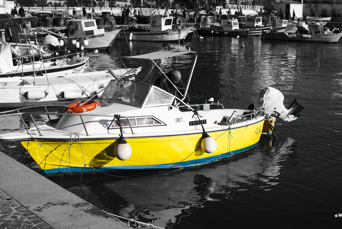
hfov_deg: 37.8
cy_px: 114
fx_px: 499
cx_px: 171
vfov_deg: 25.8
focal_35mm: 52
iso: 100
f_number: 4
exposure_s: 1/1600
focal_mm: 35
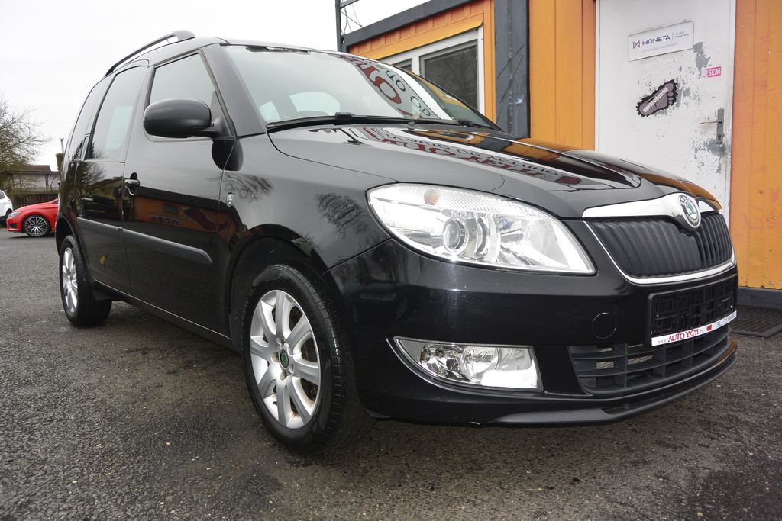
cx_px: 391
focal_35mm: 27
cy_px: 260
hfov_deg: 67.4
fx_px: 587
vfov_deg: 47.9
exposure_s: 1/250
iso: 160
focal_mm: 10
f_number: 4
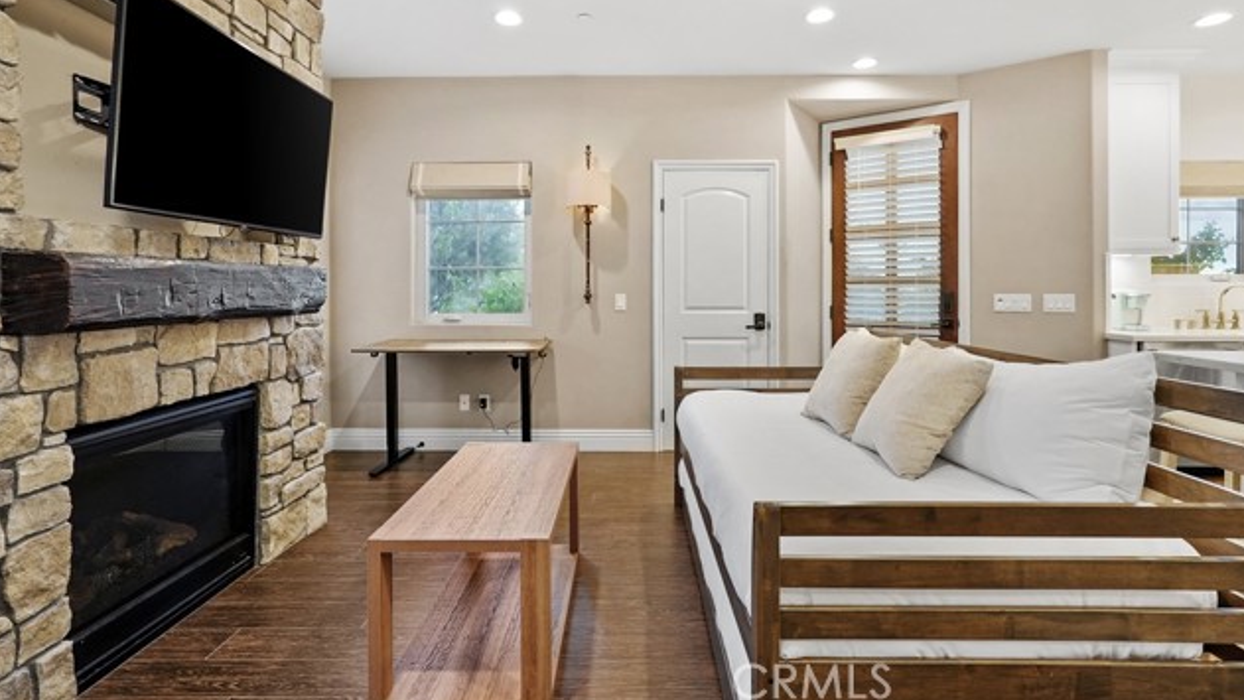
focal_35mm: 17
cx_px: 627
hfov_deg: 95.9
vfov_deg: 63.5
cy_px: 289
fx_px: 561
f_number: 4
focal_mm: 16
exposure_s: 1/15
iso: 2000
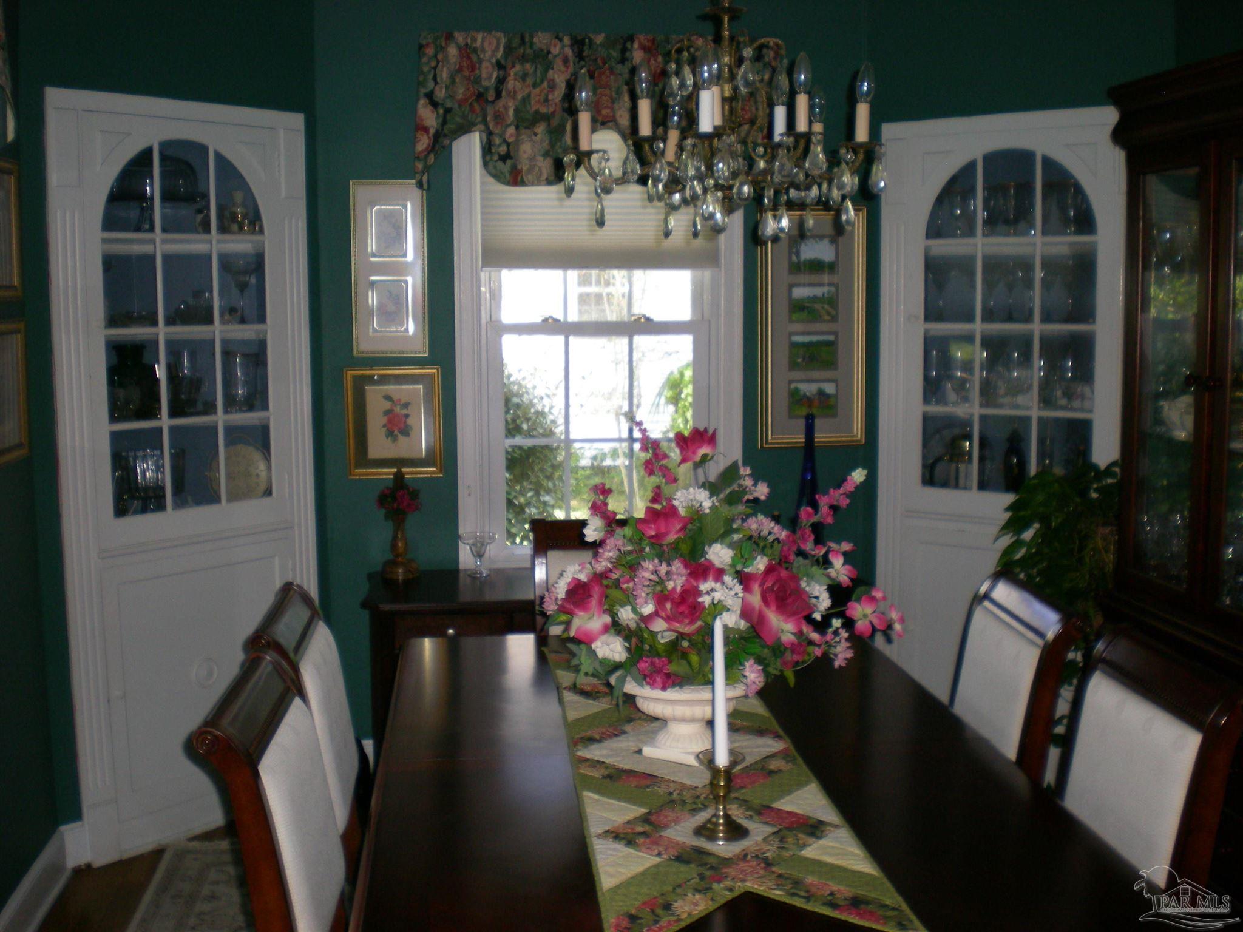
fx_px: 1365
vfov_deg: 37.7
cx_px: 622
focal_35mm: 38
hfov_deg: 49.0
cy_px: 466
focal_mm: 6.3
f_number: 3.1
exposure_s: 1/60
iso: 107
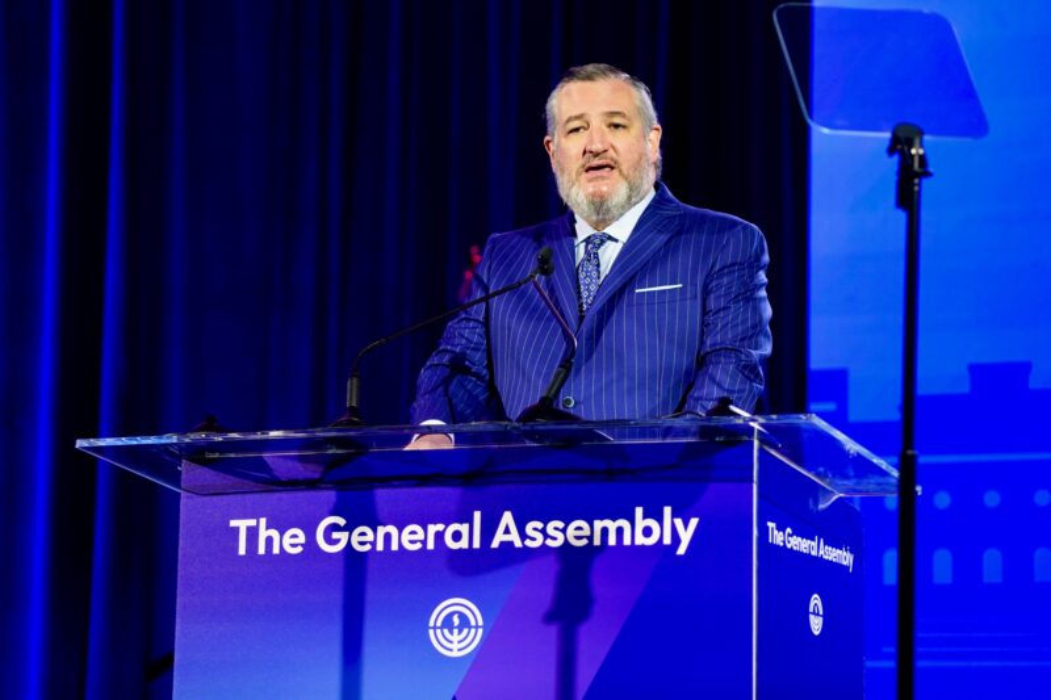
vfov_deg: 9.2
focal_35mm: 149
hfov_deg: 13.8
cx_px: 526
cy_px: 350
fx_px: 4349
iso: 1000
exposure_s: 1/125
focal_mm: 149
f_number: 4.5
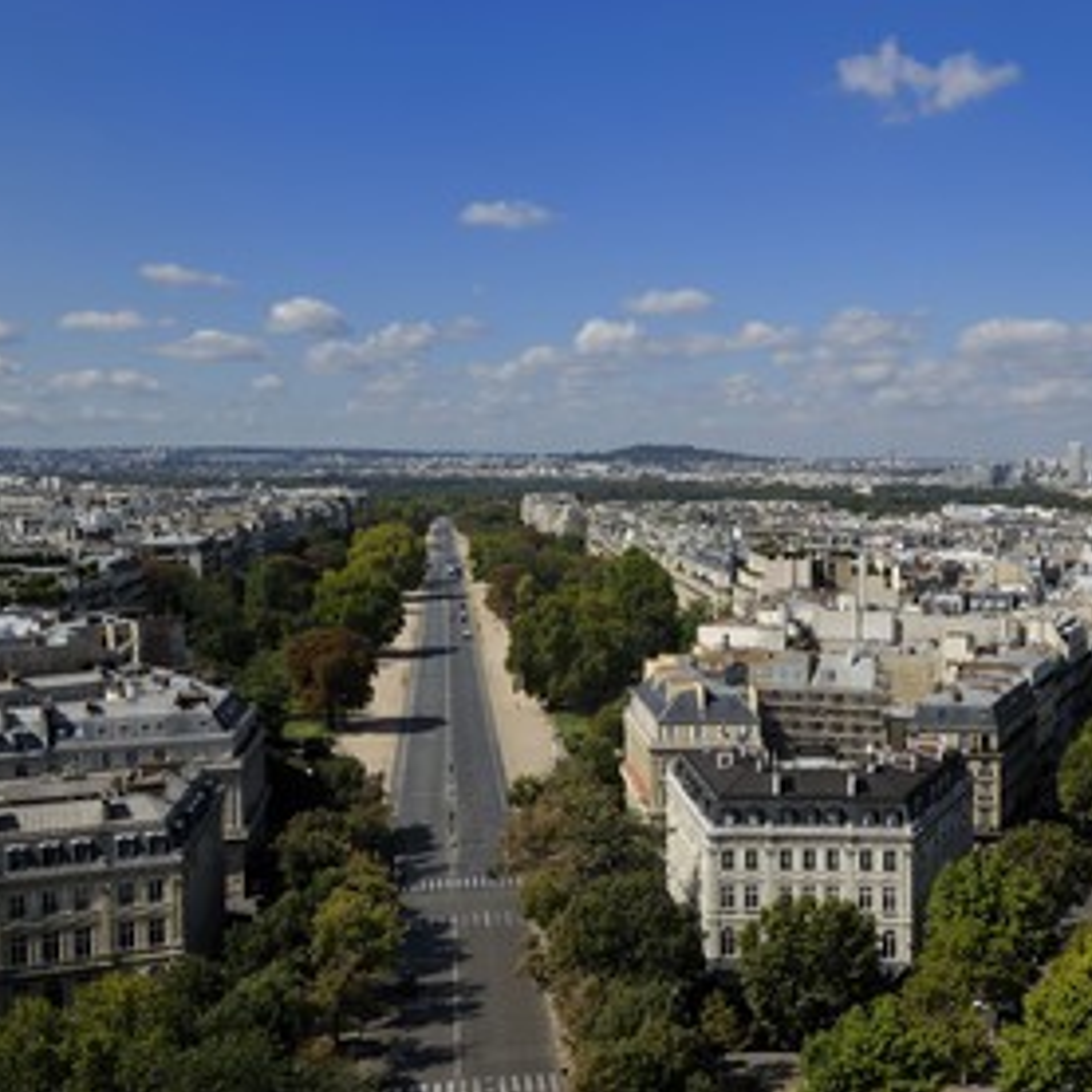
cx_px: 796
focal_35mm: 40
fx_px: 1428
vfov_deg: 41.9
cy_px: 548
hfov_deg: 40.9
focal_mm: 31
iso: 200
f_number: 13
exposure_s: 1/250
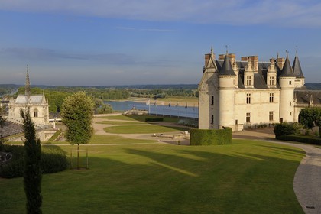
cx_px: 160
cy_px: 107
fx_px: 428
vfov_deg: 28.1
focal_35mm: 48
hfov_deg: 41.1
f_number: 13
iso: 200
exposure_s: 1/160
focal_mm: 48
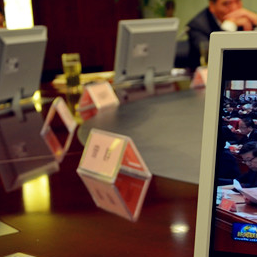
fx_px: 798
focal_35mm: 95
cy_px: 150
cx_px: 295
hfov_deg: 17.6
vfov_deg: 18.3
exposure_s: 1/60
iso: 400
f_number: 4
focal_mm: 24
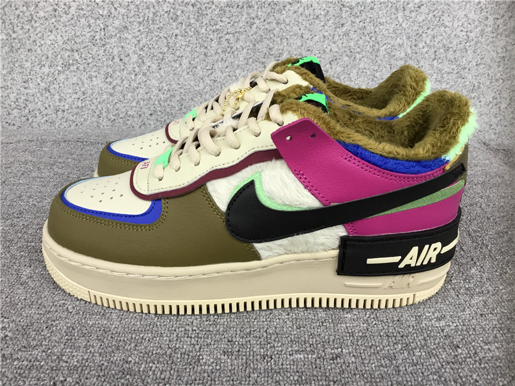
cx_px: 258
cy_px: 193
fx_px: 461
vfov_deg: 45.4
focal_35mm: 31
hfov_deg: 58.4
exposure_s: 1/33
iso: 25
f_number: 2.4
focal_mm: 3.3
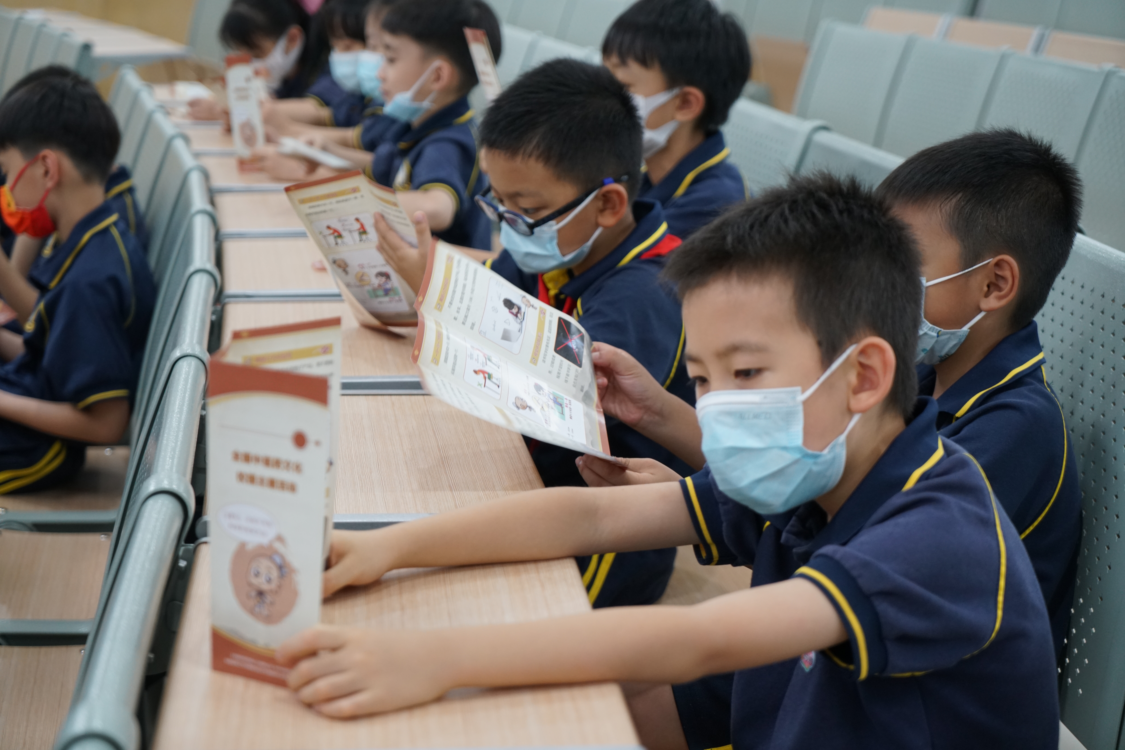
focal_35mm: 70
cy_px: 375
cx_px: 562
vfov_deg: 19.5
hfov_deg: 28.8
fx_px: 2188
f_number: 4
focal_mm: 70
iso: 1600
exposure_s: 1/125
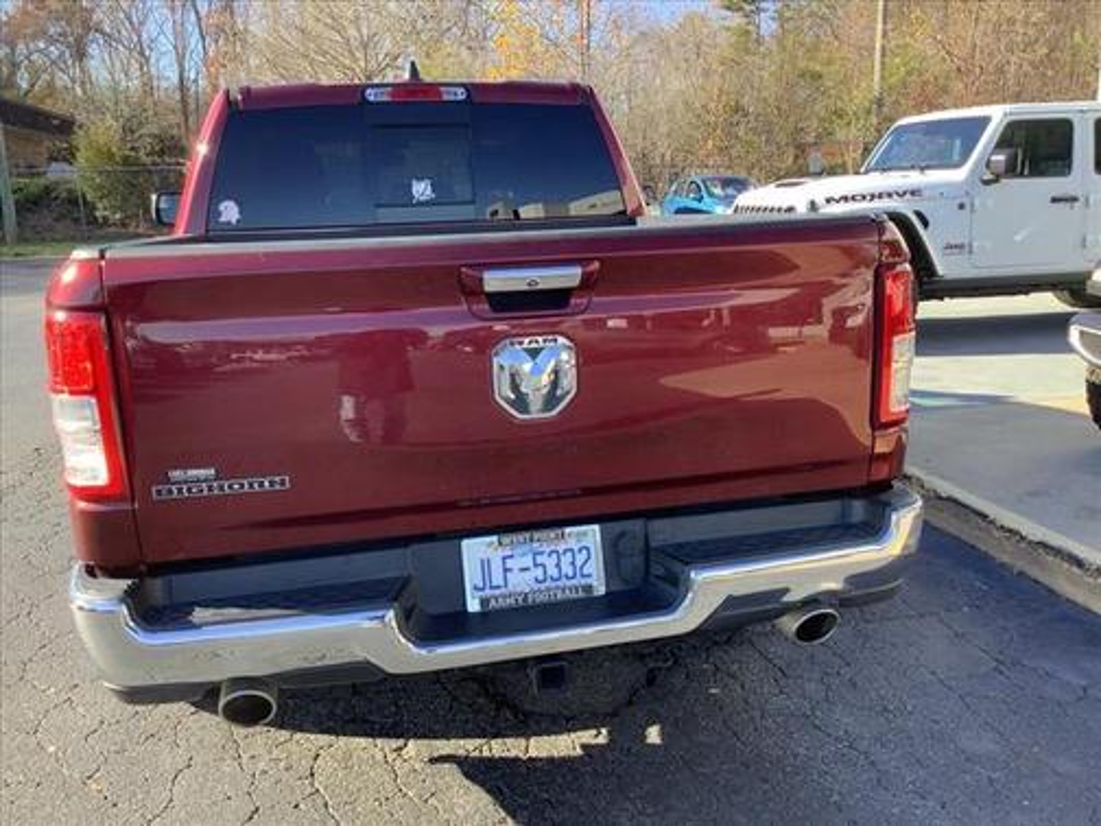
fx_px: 986
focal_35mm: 31
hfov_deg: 58.4
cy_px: 413
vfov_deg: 45.4
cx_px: 550
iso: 25
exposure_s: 1/127
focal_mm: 3.3
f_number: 2.4
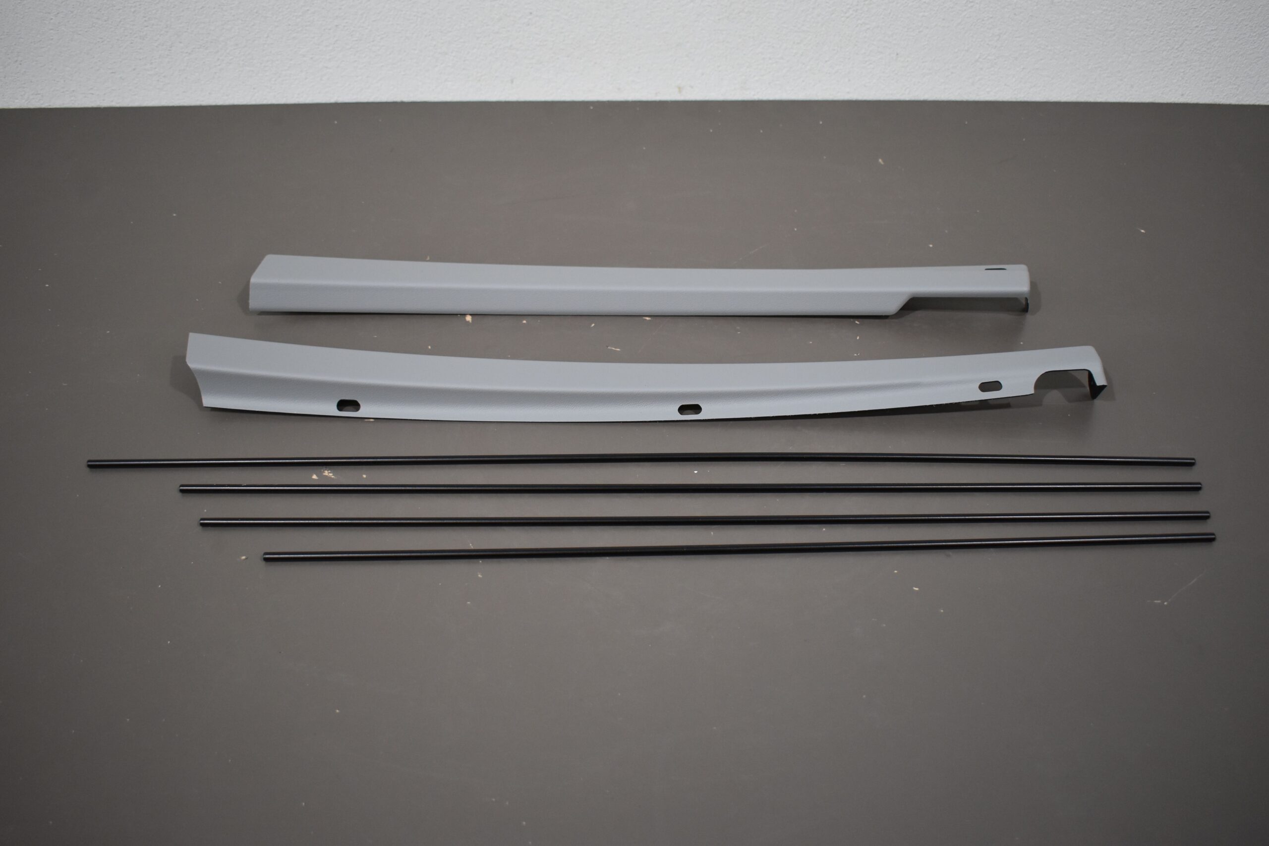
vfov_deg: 38.4
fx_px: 1216
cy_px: 423
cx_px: 634
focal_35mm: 34
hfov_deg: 55.1
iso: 800
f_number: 3.8
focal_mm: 23
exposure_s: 1/250
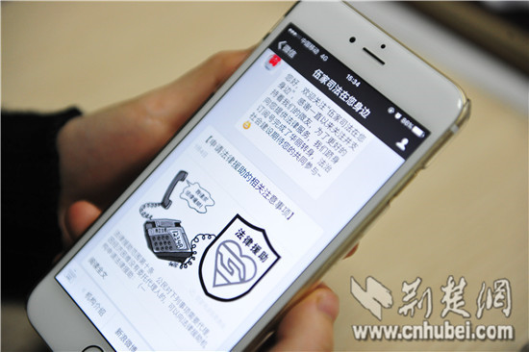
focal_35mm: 70
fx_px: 1028
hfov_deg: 28.9
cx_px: 264
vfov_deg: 19.4
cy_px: 176
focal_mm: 70
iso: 1600
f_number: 2.8
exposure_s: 1/250
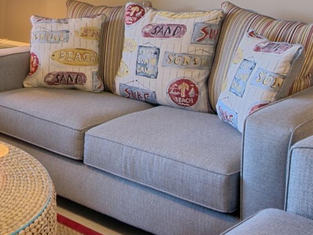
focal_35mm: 61
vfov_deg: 22.8
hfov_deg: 29.1
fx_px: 552
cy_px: -14
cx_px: -19
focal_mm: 12
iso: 200
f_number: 13
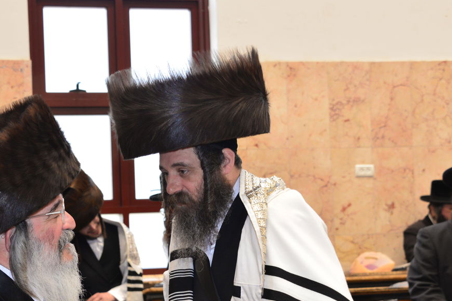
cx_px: 132
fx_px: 967
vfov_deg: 17.7
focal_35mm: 77
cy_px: 190
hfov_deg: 26.1
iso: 1600
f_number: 5.6
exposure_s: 1/100
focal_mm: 48
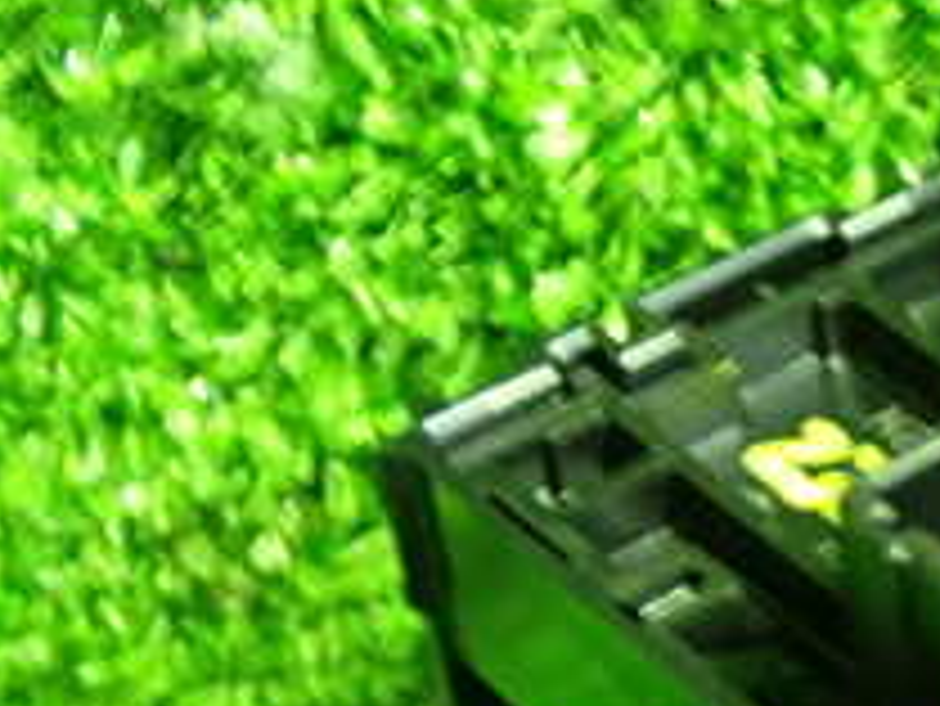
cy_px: 773
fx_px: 3668
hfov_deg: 14.2
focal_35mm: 135
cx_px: 1124
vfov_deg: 10.9
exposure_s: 1/13
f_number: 3.1
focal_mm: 8.4
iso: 800
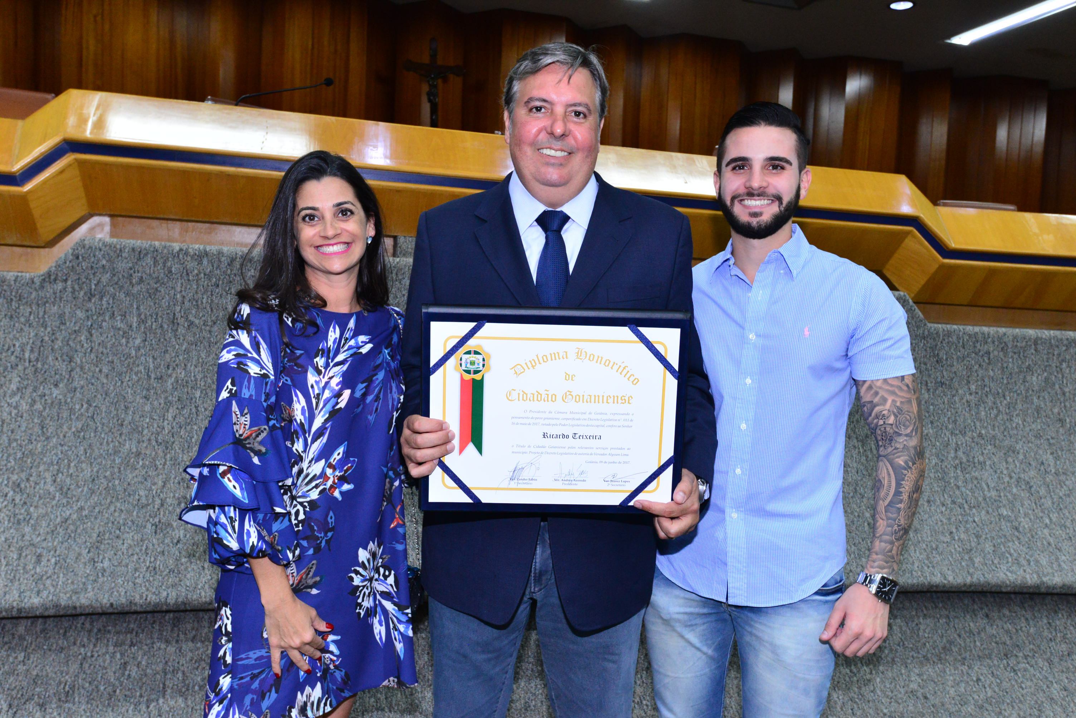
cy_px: 359
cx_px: 538
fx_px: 867
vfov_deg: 45.0
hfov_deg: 63.6
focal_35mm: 29
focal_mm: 29
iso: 3200
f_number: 8
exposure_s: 1/100
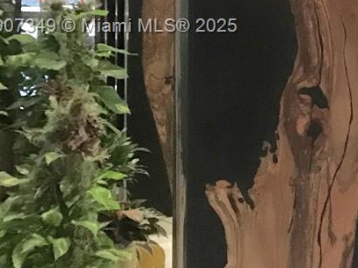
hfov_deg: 15.3
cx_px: 660
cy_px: 27
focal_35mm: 110
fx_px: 1137
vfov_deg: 13.3
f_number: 1.8
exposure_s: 1/8
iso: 100
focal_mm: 3.99
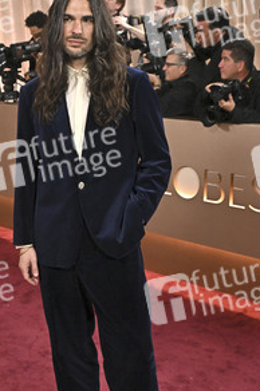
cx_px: 91
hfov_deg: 27.9
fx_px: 521
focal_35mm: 48
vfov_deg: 41.0
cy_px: 226
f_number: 5.6
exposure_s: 1/320
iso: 2500
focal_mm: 35
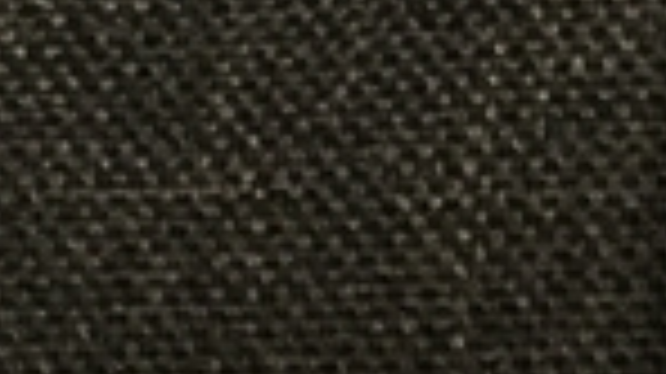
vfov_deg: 5.0
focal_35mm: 219
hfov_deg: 8.2
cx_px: 2056
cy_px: 1455
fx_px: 3865
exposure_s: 1/17
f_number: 2.2
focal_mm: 4.15
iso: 200
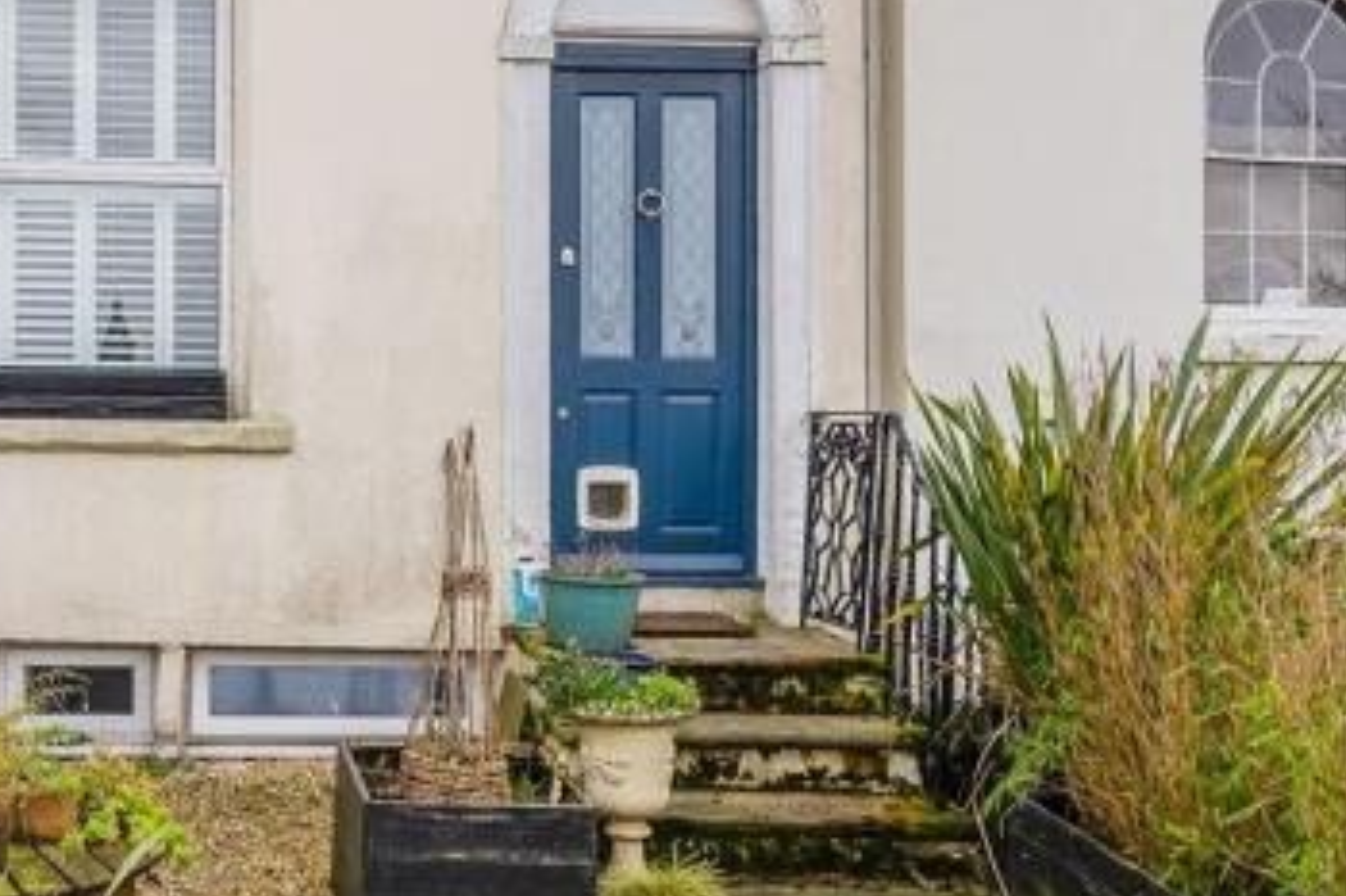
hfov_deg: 44.8
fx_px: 1532
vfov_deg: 29.0
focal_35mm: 41
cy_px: -125
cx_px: 246
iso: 400
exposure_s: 1/320
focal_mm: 14
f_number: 8
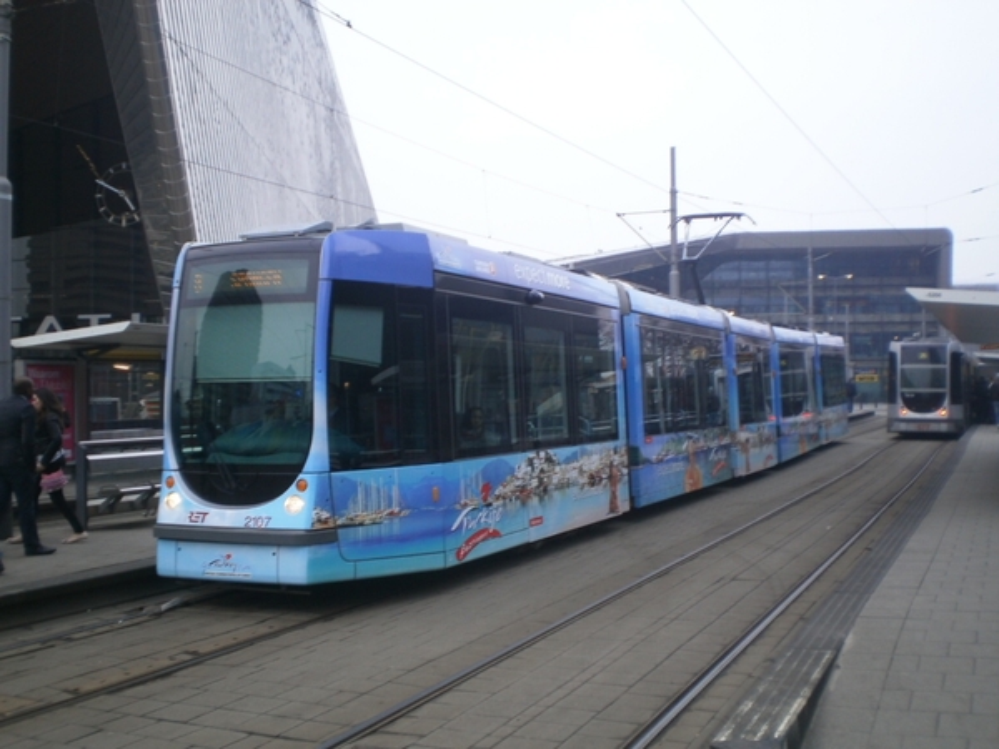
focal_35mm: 42
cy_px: 374
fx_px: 1212
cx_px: 500
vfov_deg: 34.3
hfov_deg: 44.8
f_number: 3.5
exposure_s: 1/125
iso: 100
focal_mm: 7.4
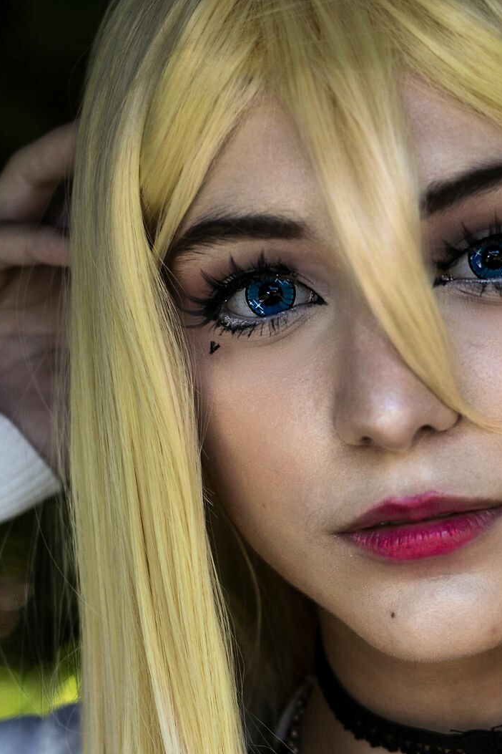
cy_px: 571
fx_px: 3576
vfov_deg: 12.0
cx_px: 488
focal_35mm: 171
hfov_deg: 8.0
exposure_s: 1/200
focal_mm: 50
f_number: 2.8
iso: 100
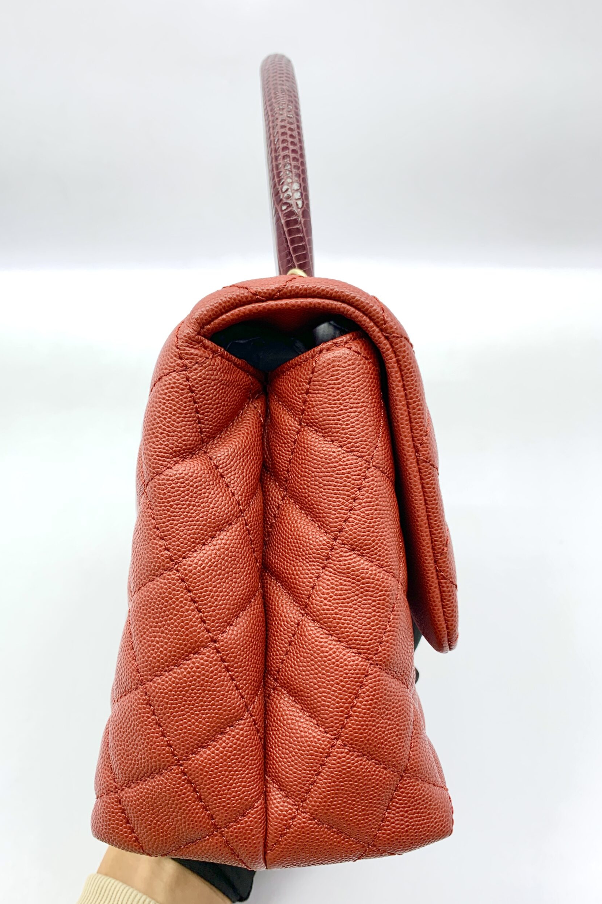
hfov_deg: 46.3
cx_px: 262
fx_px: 702
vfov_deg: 65.5
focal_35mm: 28
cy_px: 468
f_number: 1.8
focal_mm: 4.25
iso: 64
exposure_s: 1/100
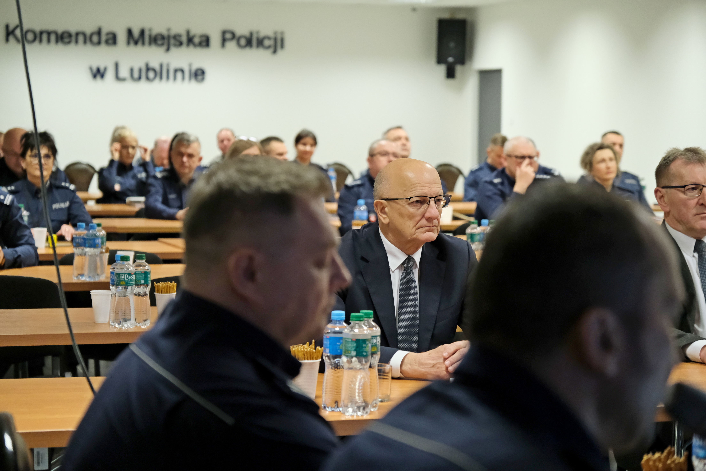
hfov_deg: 24.5
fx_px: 1628
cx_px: 353
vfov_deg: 16.5
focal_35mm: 83
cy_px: 236
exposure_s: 1/180
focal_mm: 55
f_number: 2.8
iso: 3200
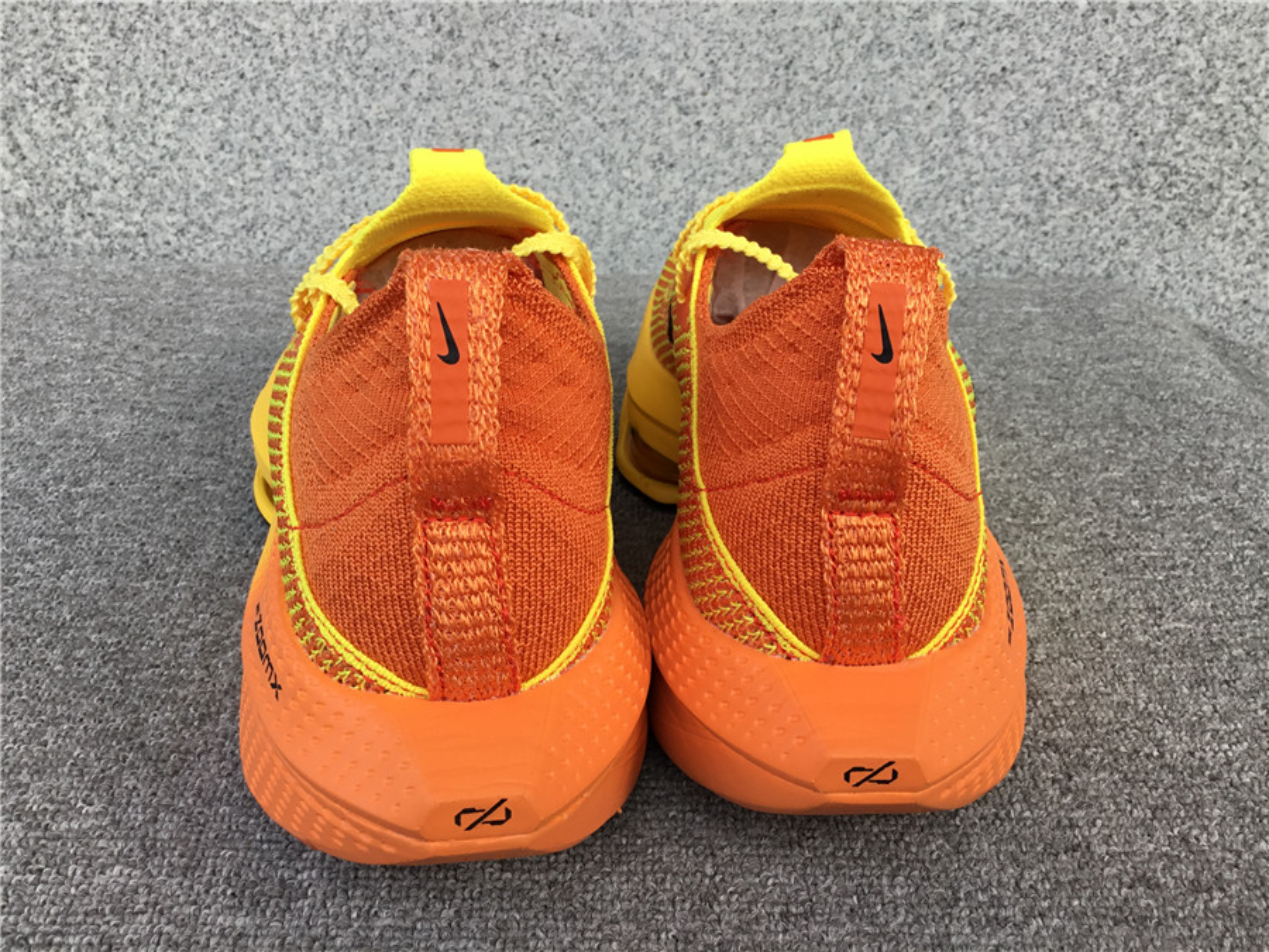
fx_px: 1136
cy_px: 476
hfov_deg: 58.4
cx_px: 634
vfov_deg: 45.4
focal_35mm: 31
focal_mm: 3.3
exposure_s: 1/131
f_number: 2.4
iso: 25
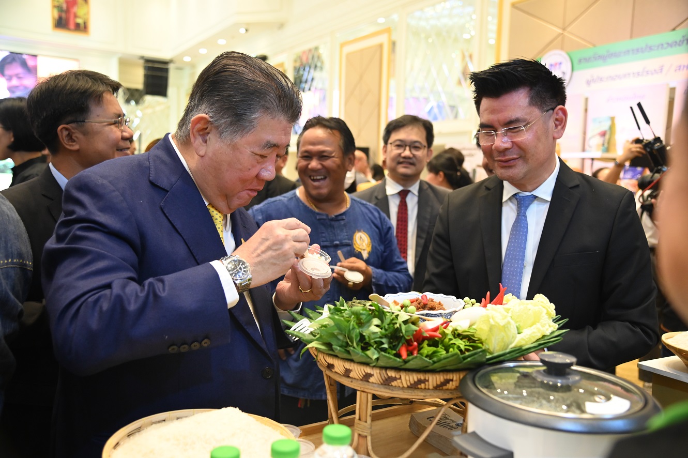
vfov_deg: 38.8
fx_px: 649
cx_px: 344
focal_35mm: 34
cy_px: 229
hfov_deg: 55.8
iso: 3200
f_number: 4
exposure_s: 1/100
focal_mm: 34
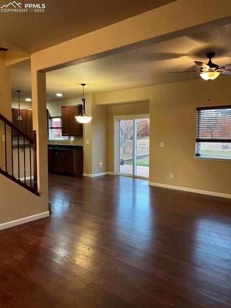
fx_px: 258
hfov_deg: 48.2
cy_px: 154
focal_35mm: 29
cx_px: 116
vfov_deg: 61.7
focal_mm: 3
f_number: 1.8
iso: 320
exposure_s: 1/33
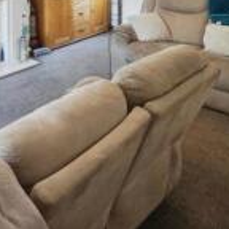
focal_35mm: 42
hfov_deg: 38.4
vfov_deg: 34.6
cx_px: 43
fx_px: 314
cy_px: -21
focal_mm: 10
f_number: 4
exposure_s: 1/160
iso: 800
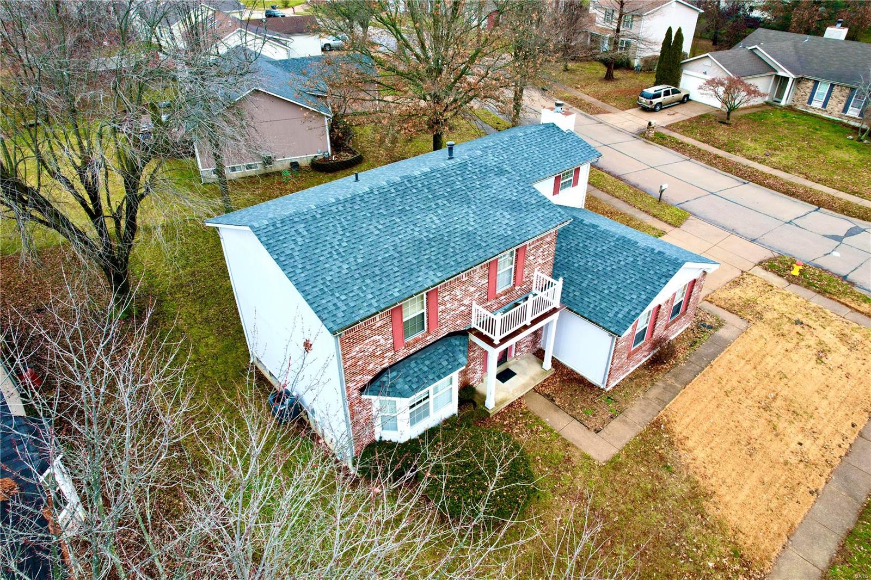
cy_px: 290
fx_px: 532
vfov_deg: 57.2
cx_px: 436
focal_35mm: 22
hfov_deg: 78.6
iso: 100
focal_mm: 8.38
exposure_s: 1/50
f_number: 2.8
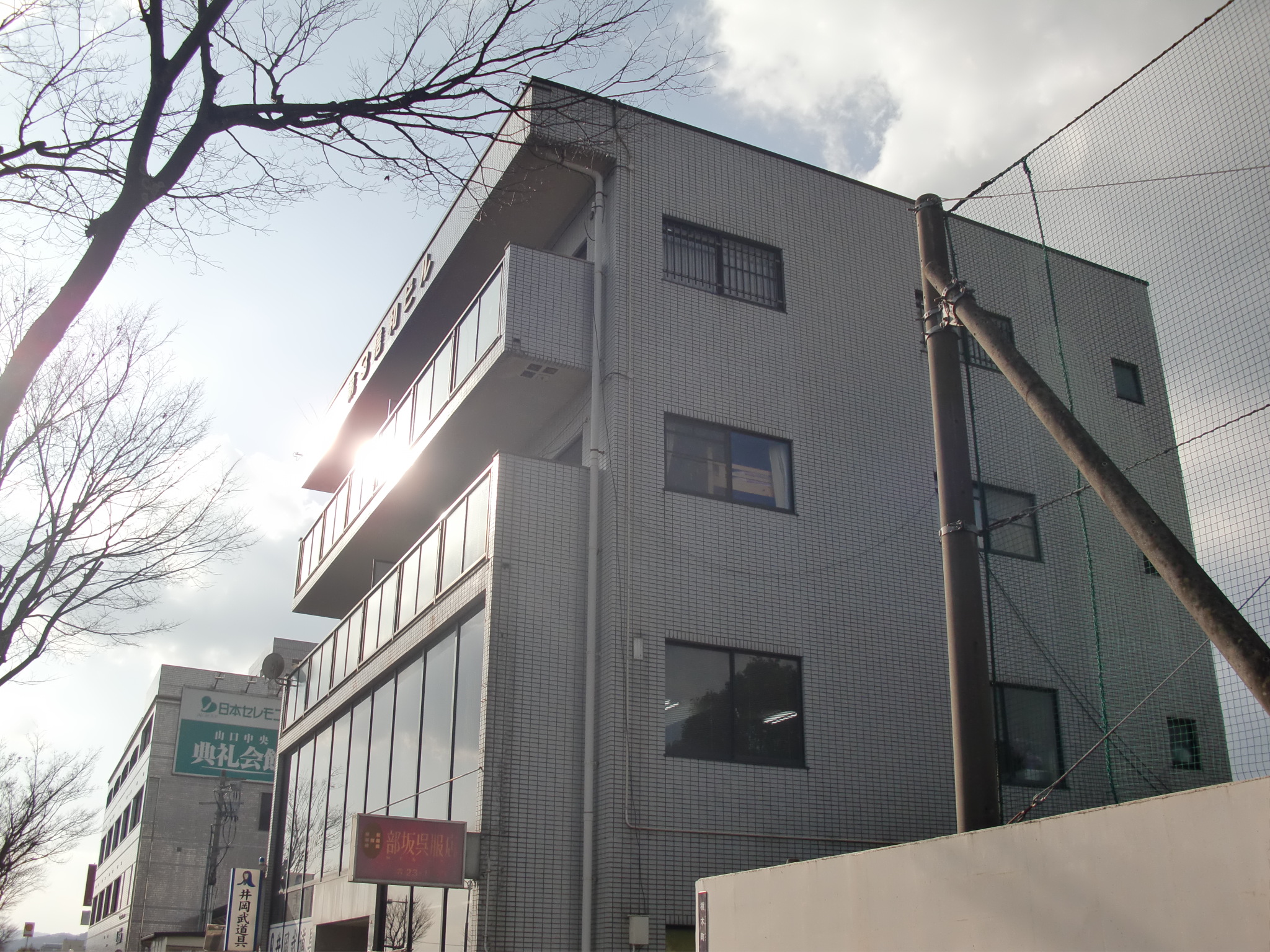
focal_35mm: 36
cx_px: 635
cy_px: 476
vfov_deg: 39.7
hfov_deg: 51.4
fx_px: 1321
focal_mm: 6.3
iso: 64
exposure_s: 1/320
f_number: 7.9
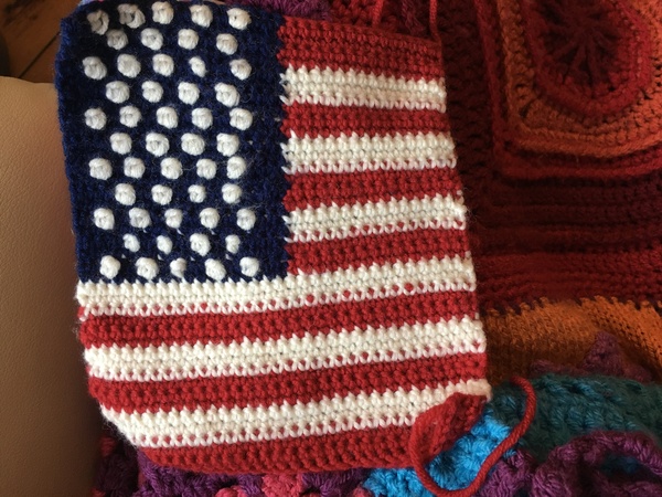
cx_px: 331
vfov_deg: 48.2
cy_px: 248
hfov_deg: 61.7
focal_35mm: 29
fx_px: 555
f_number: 2.2
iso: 64
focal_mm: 4.15
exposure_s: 1/33
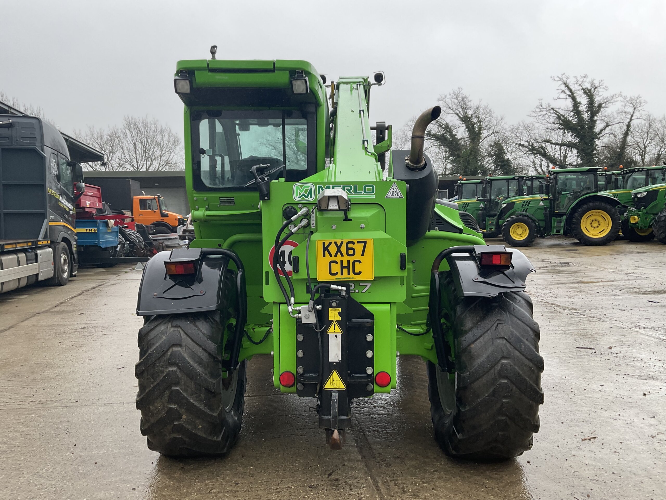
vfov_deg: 48.2
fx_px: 558
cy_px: 250
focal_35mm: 29
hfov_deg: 61.7
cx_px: 333
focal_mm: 3
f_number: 1.8
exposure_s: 1/169
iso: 16
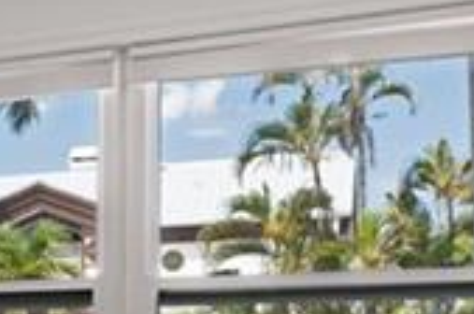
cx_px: -412
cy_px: 400
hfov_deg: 16.9
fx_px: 1275
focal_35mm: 97
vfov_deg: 13.6
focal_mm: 16
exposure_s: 1/80
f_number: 9
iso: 400
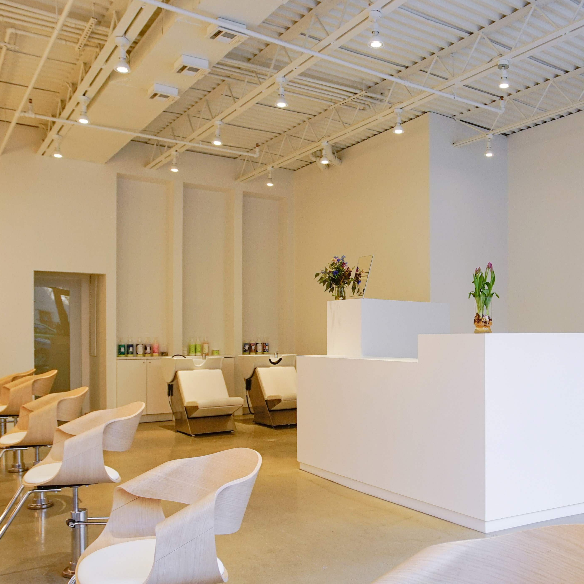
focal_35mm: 31
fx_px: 592
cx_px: 432
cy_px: 337
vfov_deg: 52.3
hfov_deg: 50.5
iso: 320
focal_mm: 17
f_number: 5.6
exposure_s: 1/100
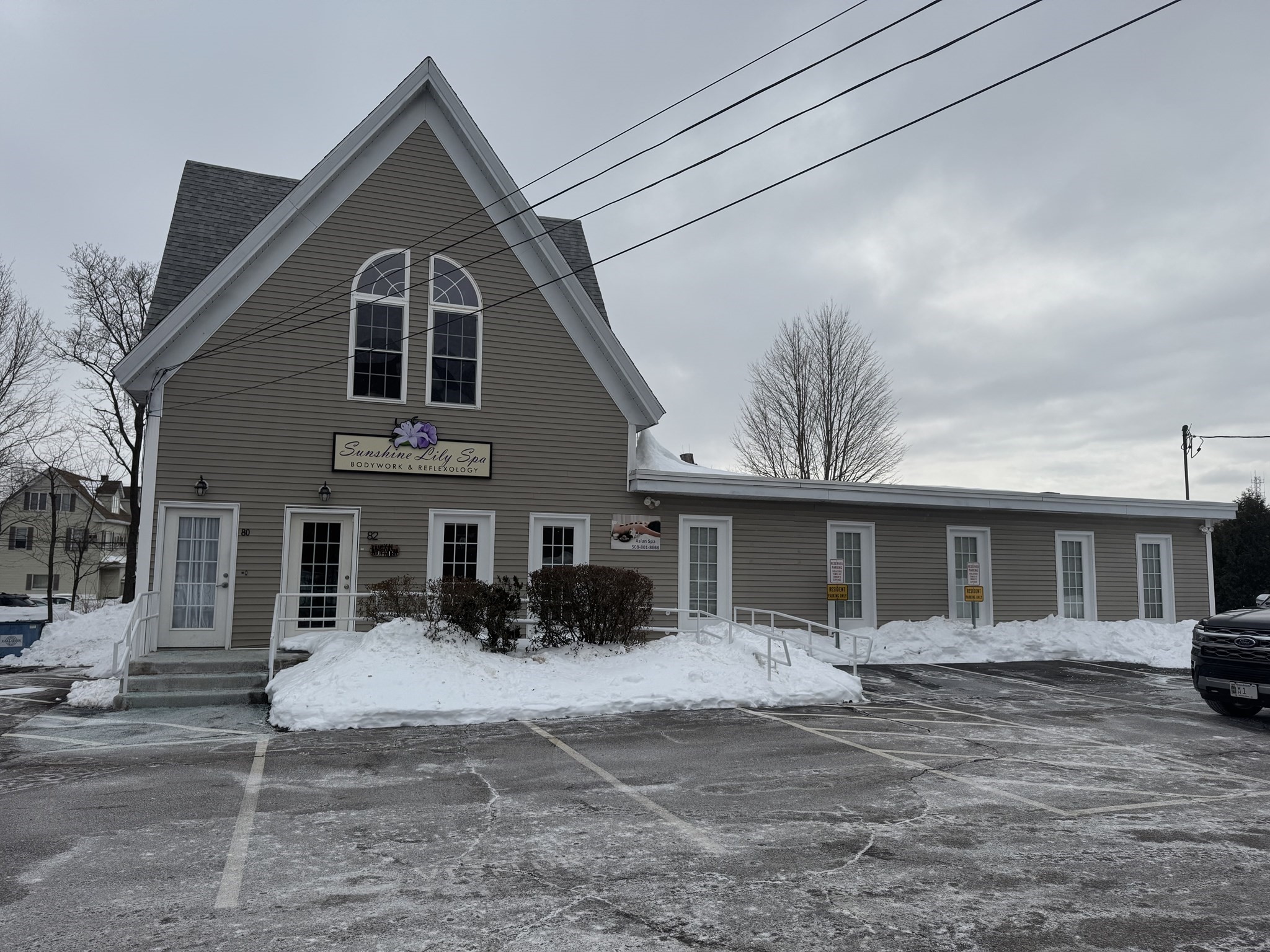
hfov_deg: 71.6
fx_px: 881
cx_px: 635
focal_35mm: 24
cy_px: 476
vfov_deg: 56.8
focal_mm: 6.76
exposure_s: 1/6410
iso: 80
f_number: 1.78
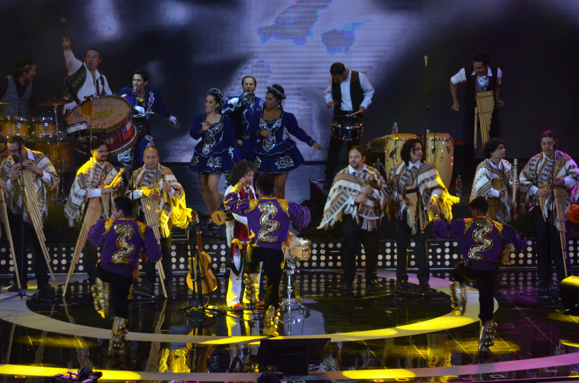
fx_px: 4814
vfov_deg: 4.6
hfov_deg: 6.9
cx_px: 290
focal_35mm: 300
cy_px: 192
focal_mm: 200
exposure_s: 1/100
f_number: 5.6
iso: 800
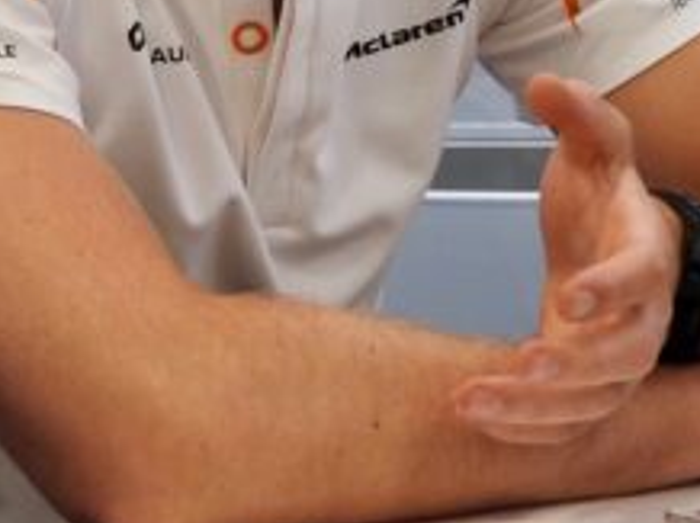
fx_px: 3232
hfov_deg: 12.3
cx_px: 135
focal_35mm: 160
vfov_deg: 9.1
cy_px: -215
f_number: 4
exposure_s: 1/30
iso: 140
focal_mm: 9
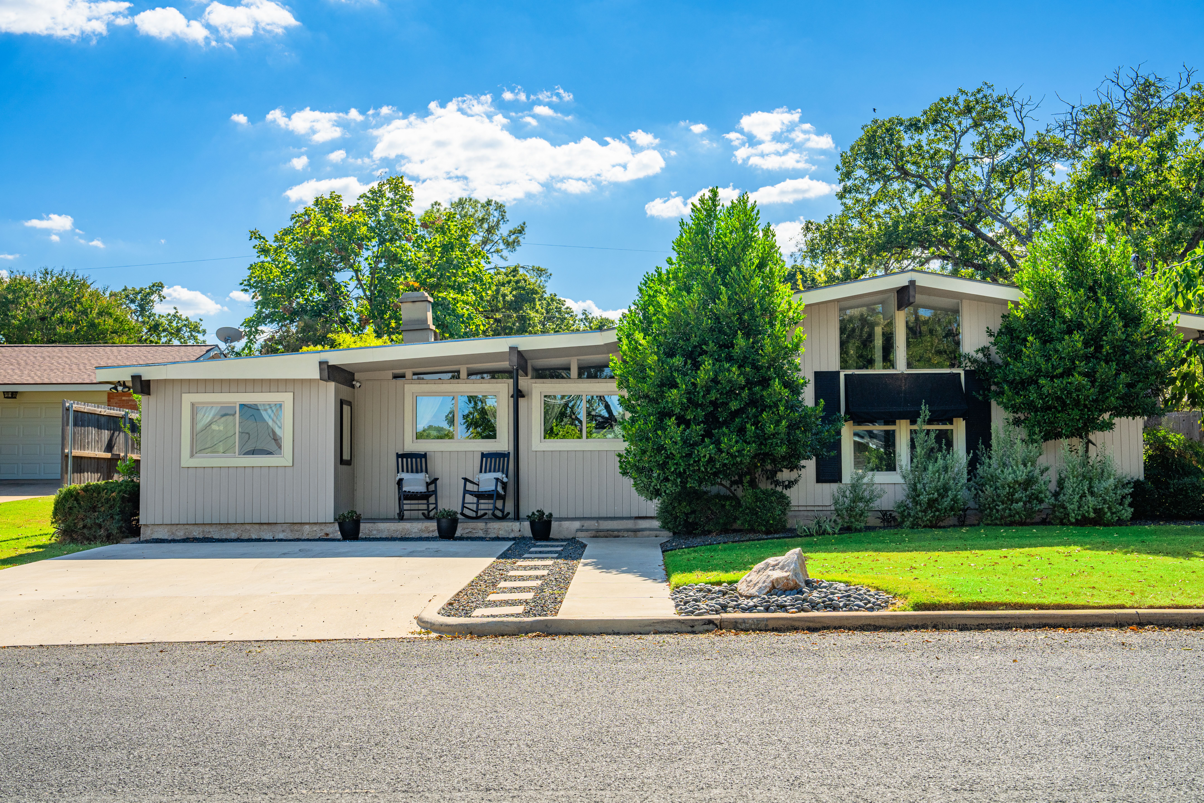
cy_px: 402
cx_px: 602
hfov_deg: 50.7
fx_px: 1271
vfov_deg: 35.1
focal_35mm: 38
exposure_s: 1/500
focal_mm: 38
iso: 100
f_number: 7.1
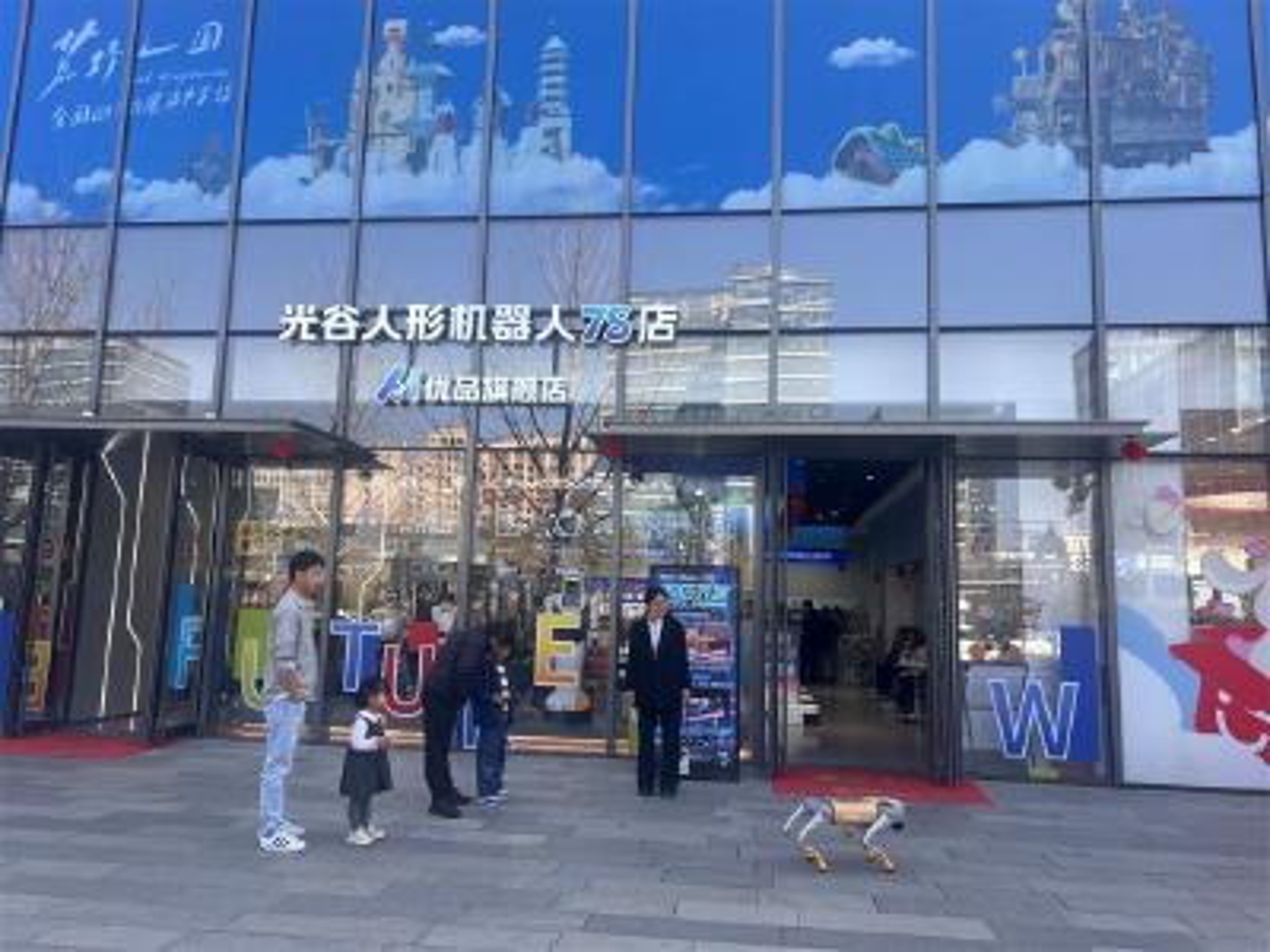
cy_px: 476
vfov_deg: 53.1
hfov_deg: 67.3
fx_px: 954
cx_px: 635
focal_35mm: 26
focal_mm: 5.7
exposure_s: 1/758
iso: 50
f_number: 1.5
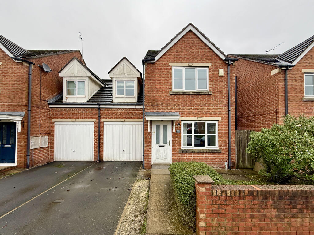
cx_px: 157
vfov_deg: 85.7
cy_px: 118
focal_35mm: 14
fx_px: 127
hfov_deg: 102.1
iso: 50
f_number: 2.2
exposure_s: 1/186
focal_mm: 2.22
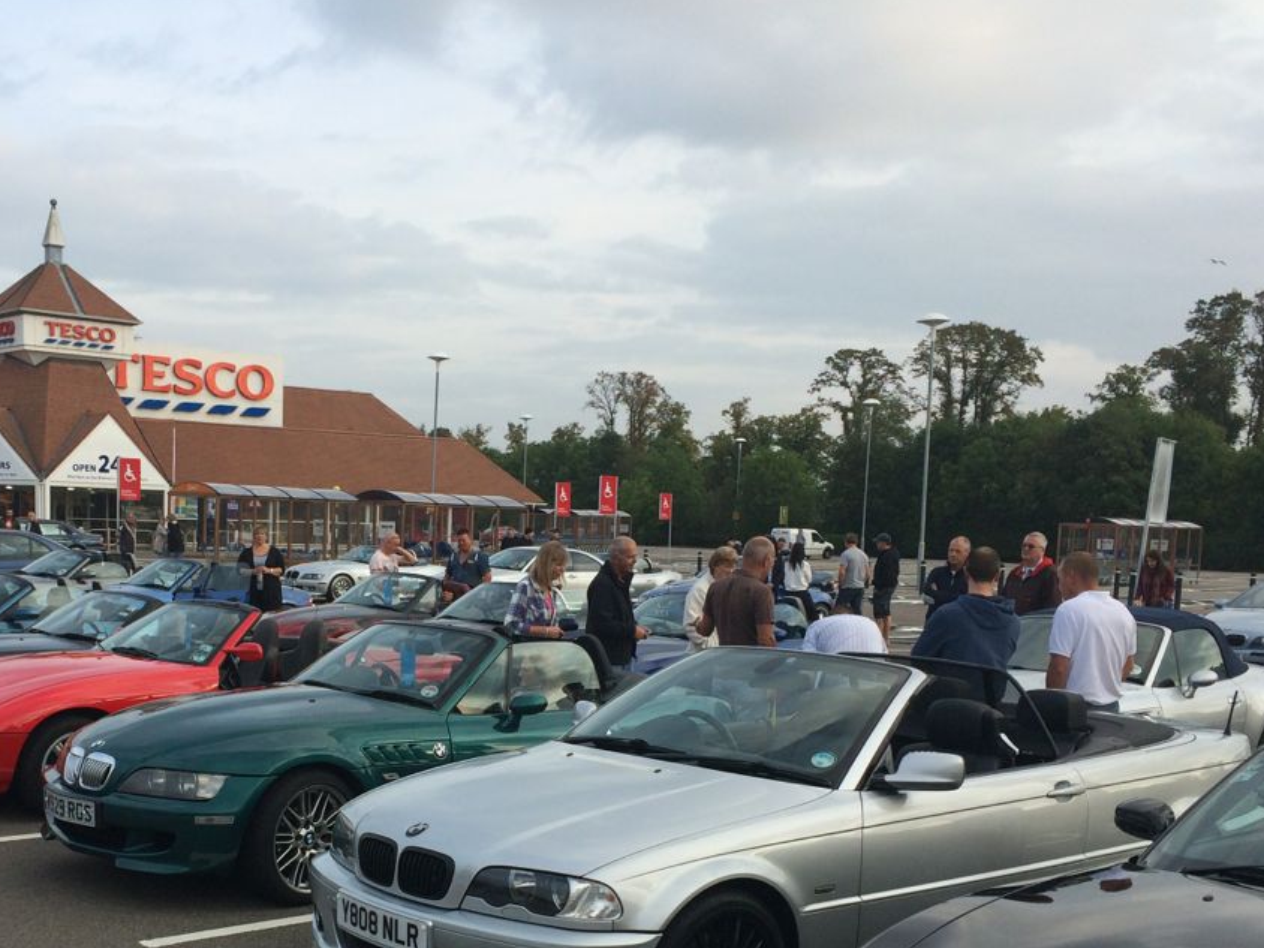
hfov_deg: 42.5
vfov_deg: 32.3
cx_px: 455
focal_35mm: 44
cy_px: 710
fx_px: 1607
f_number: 2.2
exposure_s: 1/805
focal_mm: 4.15
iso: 32
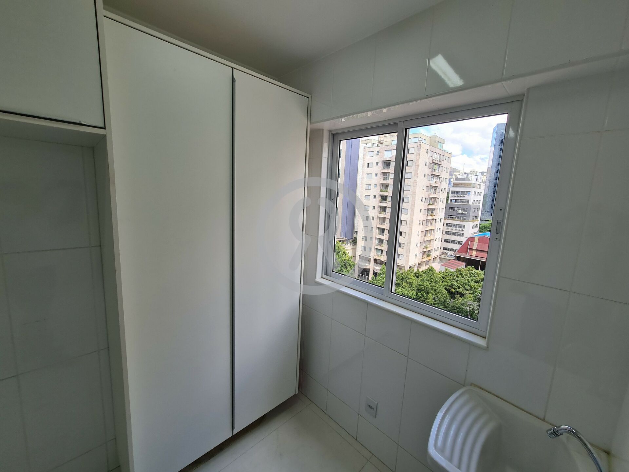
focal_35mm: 13
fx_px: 236
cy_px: 236
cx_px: 314
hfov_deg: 106.2
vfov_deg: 89.9
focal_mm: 2.2
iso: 64
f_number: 2.2
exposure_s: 1/251
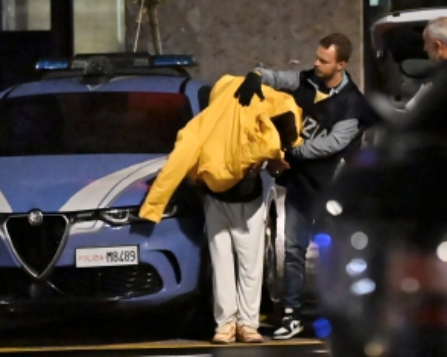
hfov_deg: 10.5
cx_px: 128
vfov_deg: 8.4
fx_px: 2433
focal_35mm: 184
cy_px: 178
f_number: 4
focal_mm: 120
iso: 16000
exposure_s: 1/160
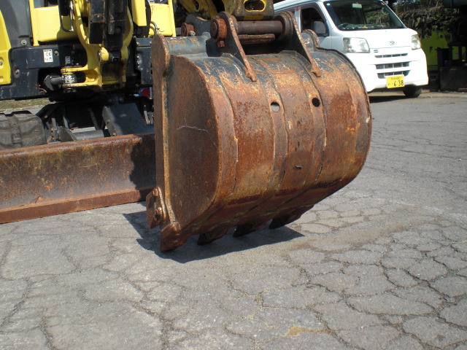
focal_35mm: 38
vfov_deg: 37.7
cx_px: 234
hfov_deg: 49.0
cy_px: 175
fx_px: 513
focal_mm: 6.3
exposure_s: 1/250
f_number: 5.6
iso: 64
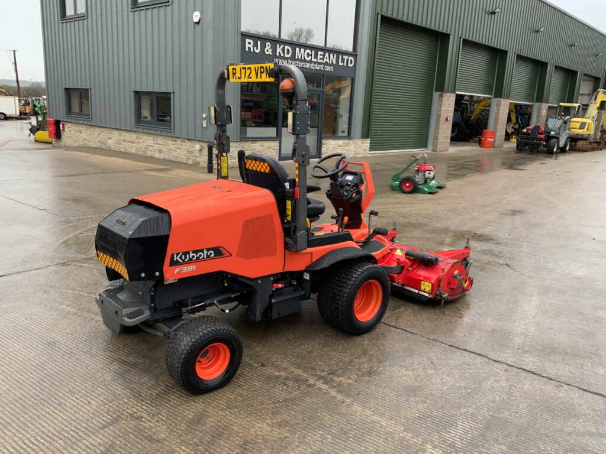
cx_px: 303
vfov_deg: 48.2
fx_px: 508
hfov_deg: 61.7
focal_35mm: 29
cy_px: 227
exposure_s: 1/122
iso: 64
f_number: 1.8
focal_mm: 3
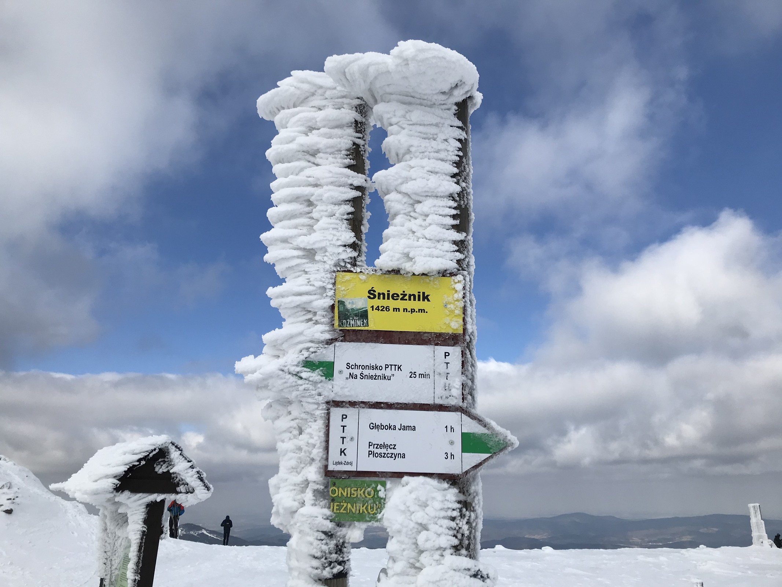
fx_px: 633
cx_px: 391
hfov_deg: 63.4
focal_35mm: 28
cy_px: 294
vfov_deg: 49.7
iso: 20
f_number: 1.8
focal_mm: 3.99
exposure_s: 1/4000
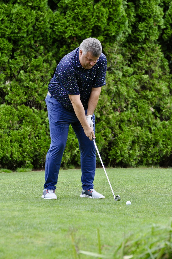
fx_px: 1315
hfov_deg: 7.5
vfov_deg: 11.2
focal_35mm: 183
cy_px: 130
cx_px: 86
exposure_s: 1/1000
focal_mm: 122
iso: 800
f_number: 4.8
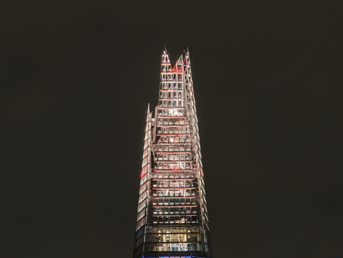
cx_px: 172
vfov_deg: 4.3
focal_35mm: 345
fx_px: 3423
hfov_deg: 5.7
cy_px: 129
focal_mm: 22.48
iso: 3200
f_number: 2.6
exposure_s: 1/7
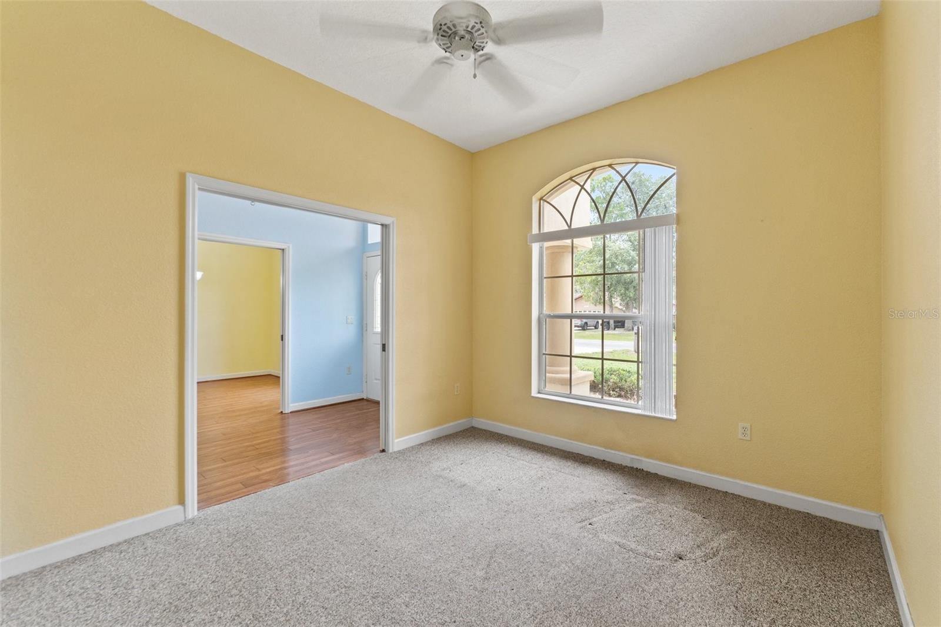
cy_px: 314
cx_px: 470
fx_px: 392
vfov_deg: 77.3
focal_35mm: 15
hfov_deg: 100.4
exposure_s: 1/15
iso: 400
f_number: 7.1
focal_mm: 10
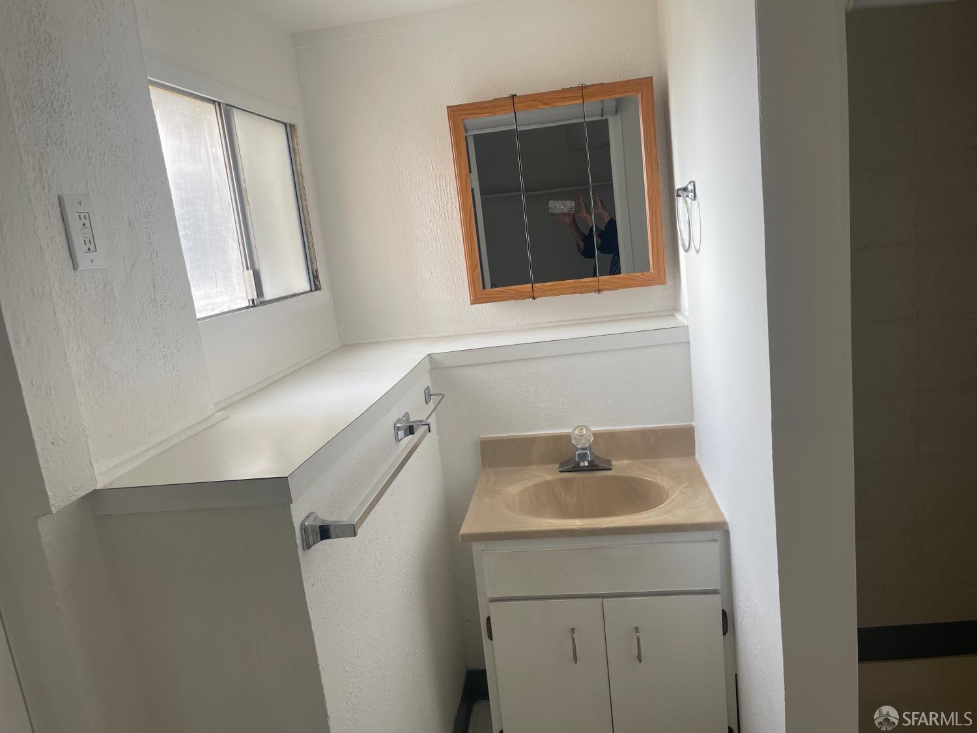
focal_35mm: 25
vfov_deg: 54.9
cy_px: 366
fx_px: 706
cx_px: 488
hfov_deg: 69.4
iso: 50
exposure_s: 1/121
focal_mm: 5.1
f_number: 1.6
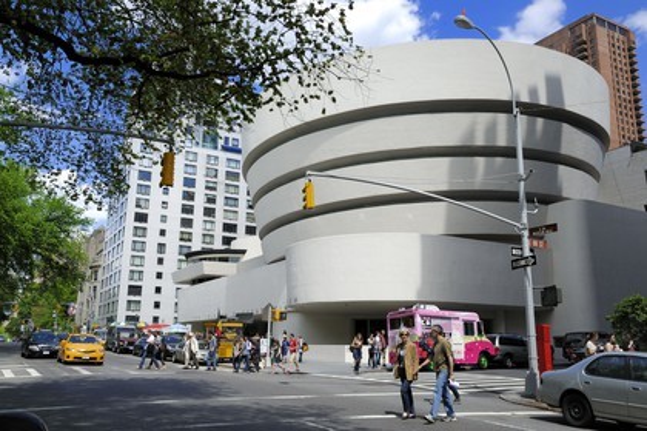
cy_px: 216
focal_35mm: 32
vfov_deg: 41.1
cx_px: 324
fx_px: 575
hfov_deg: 58.7
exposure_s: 1/320
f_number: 10
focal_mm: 32
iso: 200
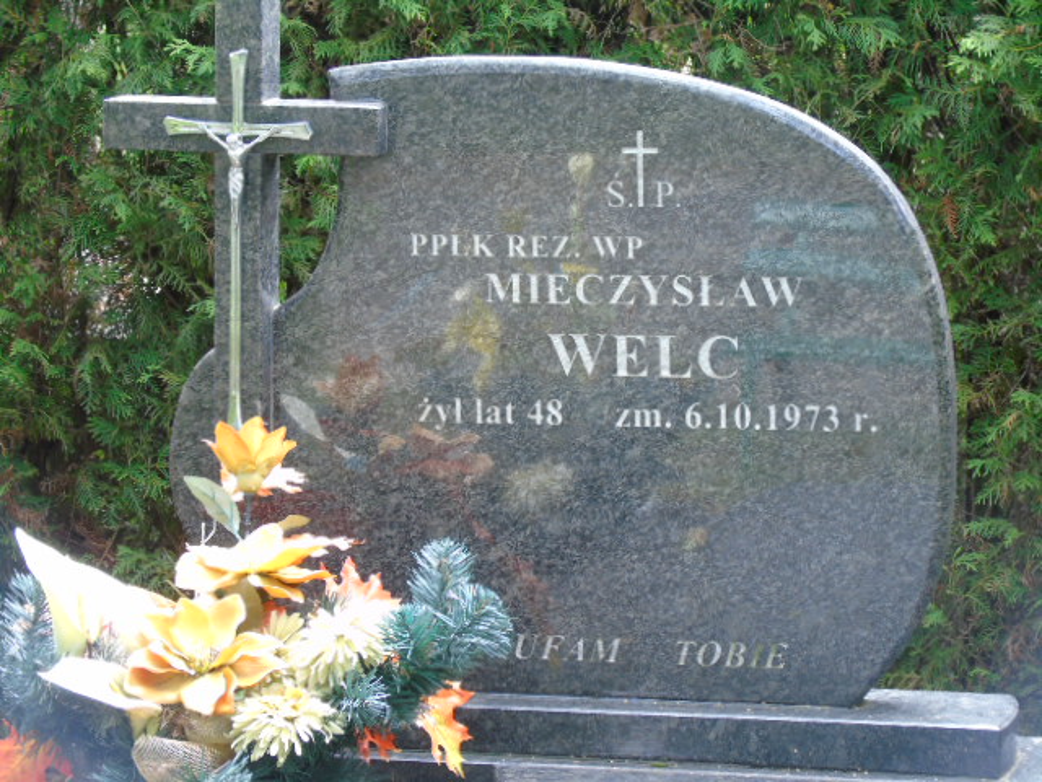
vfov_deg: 12.0
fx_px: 3733
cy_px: 391
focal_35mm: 124
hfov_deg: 15.9
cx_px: 521
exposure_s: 1/40
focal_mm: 22
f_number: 4.6
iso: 160
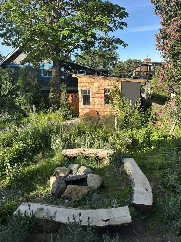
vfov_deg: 71.6
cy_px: 121
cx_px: 90
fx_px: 167
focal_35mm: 24
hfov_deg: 56.8
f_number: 1.78
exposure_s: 1/943
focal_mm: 6.86
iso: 80
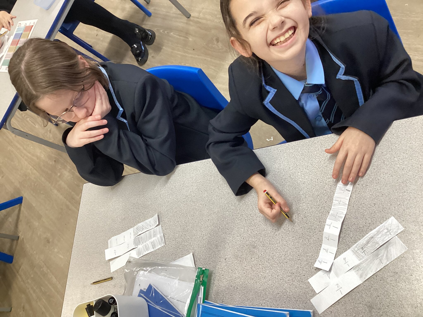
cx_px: 212
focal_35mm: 31
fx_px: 379
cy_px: 158
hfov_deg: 58.4
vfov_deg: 45.4
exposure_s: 1/50
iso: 160
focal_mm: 3.3
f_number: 2.4
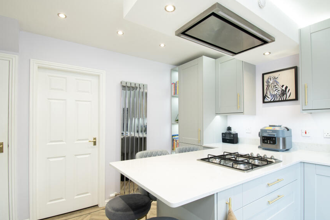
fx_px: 165
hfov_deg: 90.0
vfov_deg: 67.3
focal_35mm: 18
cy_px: 116
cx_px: 172
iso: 320
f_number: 8
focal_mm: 10
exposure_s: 1/8
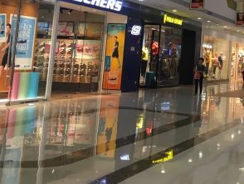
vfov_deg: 20.7
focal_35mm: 69
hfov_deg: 26.1
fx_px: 487
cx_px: 263
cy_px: 0
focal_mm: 4.15
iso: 25
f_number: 2.2
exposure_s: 1/33
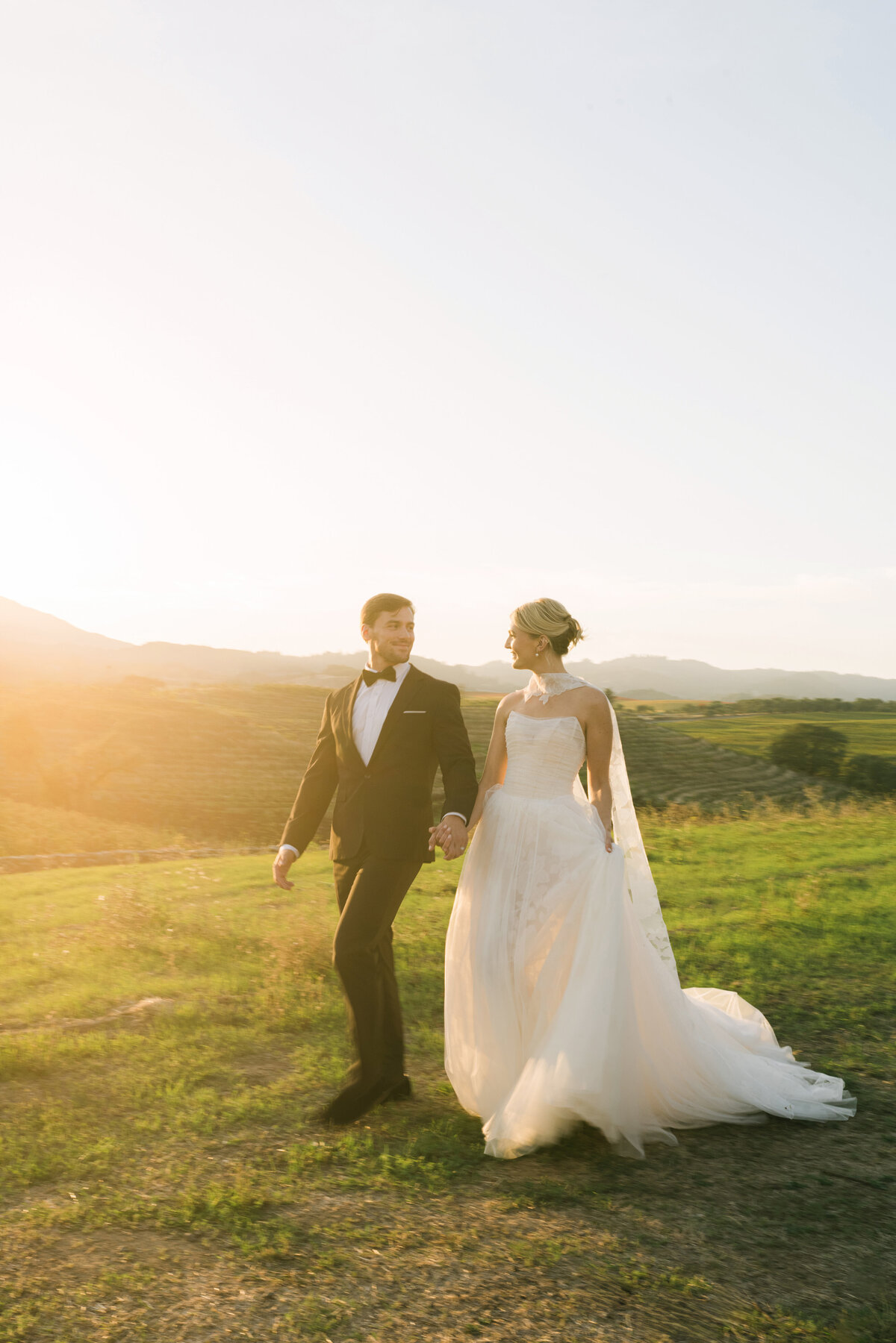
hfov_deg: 37.9
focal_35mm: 35
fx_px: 1307
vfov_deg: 54.4
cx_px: 448
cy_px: 672
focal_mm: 35
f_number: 14
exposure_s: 1/40
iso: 160
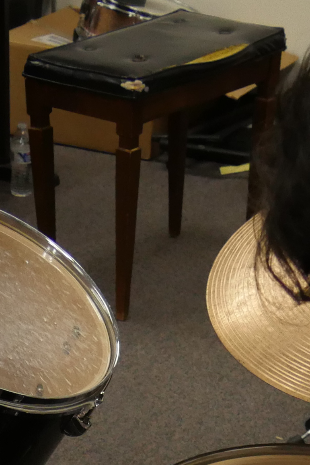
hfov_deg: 11.8
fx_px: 1499
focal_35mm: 116
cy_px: 680
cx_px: 55
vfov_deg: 16.2
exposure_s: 1/125
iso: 1000
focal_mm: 14
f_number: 3.5
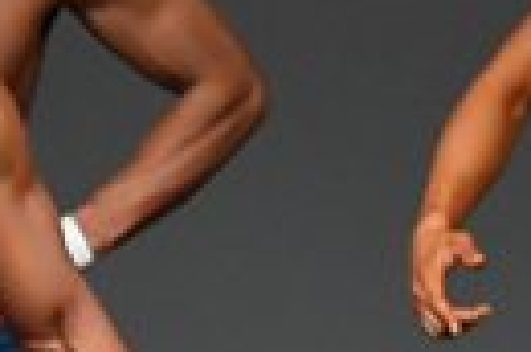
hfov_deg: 1.1
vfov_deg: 0.7
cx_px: 525
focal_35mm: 1883
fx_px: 27707
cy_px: 651
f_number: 5.6
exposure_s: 1/400
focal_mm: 210
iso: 4000
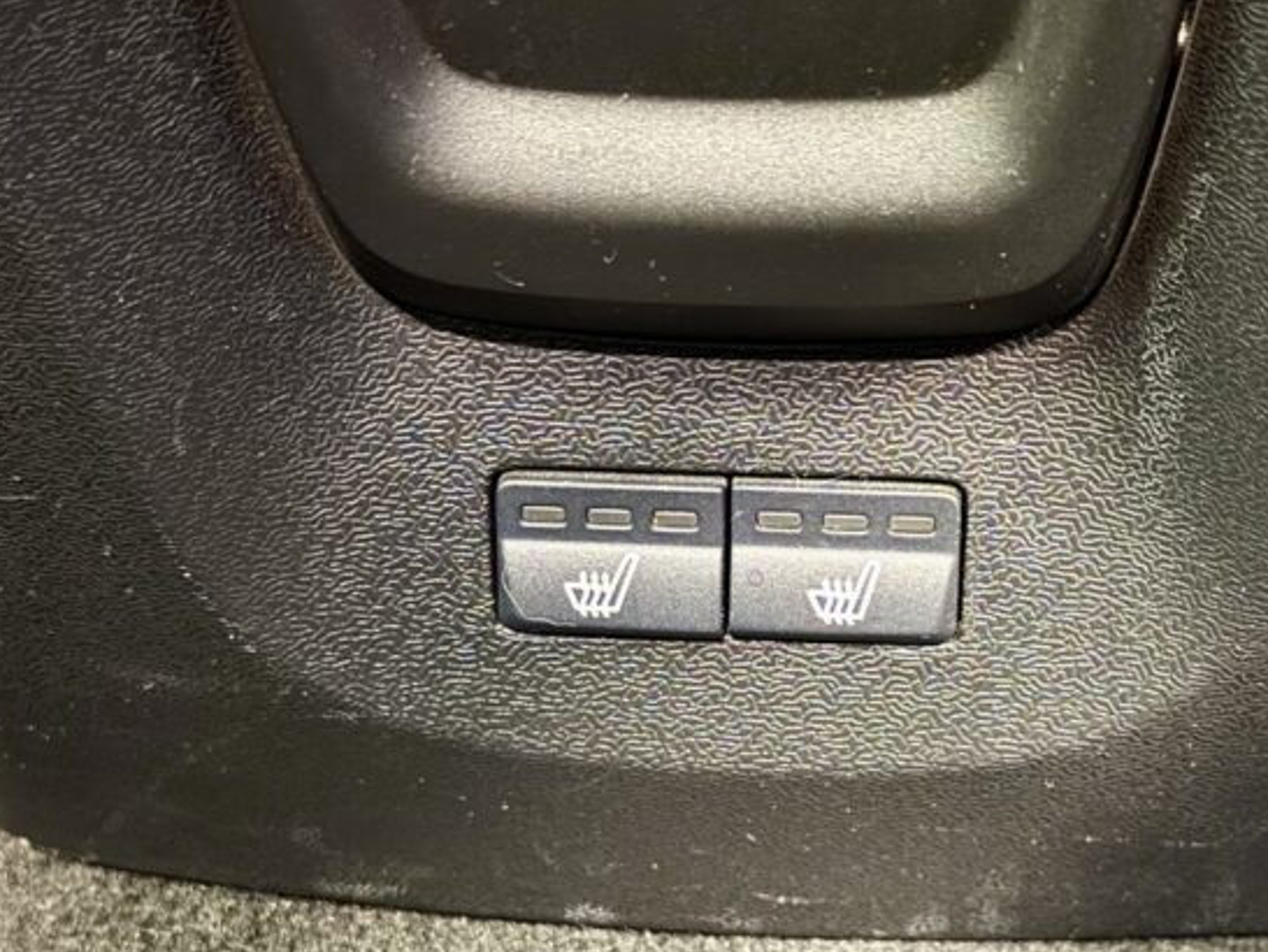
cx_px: 732
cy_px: 587
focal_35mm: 90
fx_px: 3298
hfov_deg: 21.7
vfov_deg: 16.4
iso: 500
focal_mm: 6.76
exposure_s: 1/2
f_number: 1.78
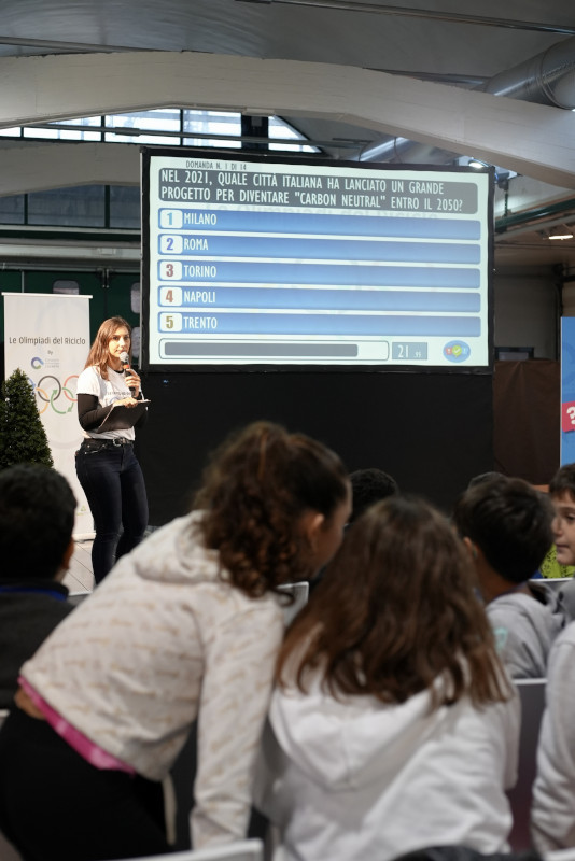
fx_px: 1197
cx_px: 288
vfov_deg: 39.6
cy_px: 430
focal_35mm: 50
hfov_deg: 27.0
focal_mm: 50
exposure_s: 1/160
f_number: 4
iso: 2500
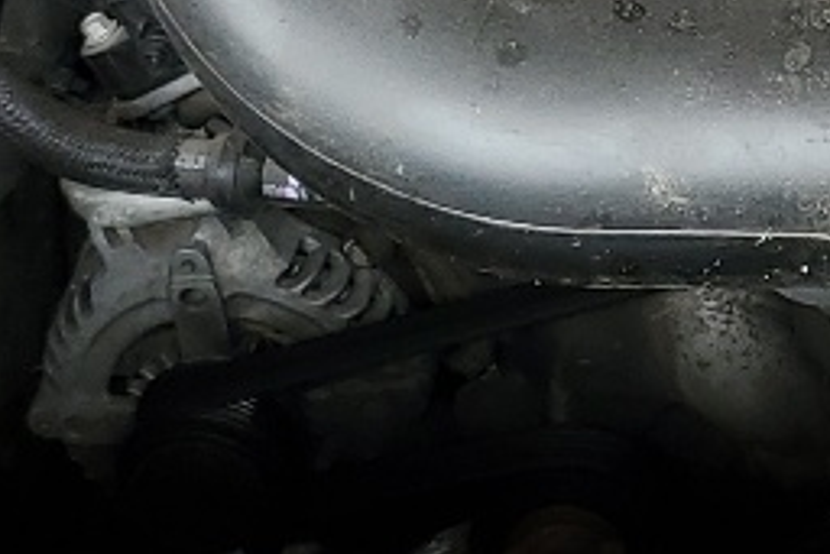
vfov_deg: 8.1
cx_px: 1109
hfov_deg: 11.8
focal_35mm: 169
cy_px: 146
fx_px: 3898
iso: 50
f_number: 1.5
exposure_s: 1/189
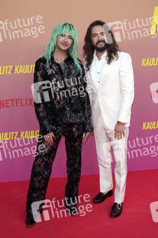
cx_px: 79
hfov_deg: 29.2
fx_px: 303
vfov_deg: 42.8
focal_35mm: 46
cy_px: 119
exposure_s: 1/160
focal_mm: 46
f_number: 5.6
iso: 320
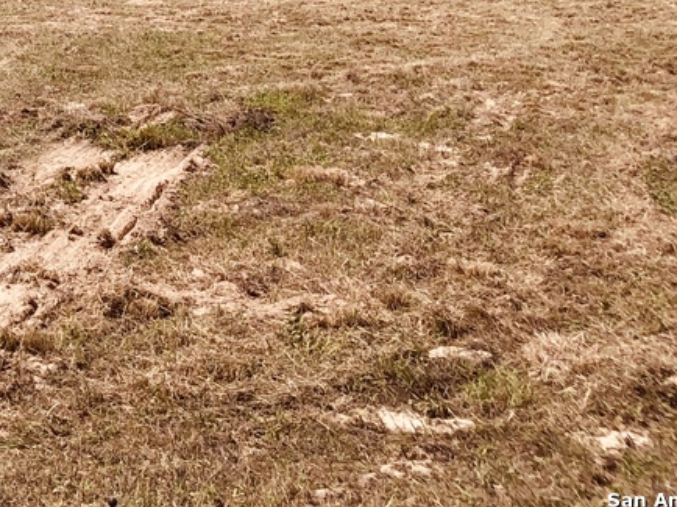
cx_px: -181
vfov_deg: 14.4
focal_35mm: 93
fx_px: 1818
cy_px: -329
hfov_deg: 19.6
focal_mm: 3.99
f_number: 1.8
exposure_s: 1/2433
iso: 20
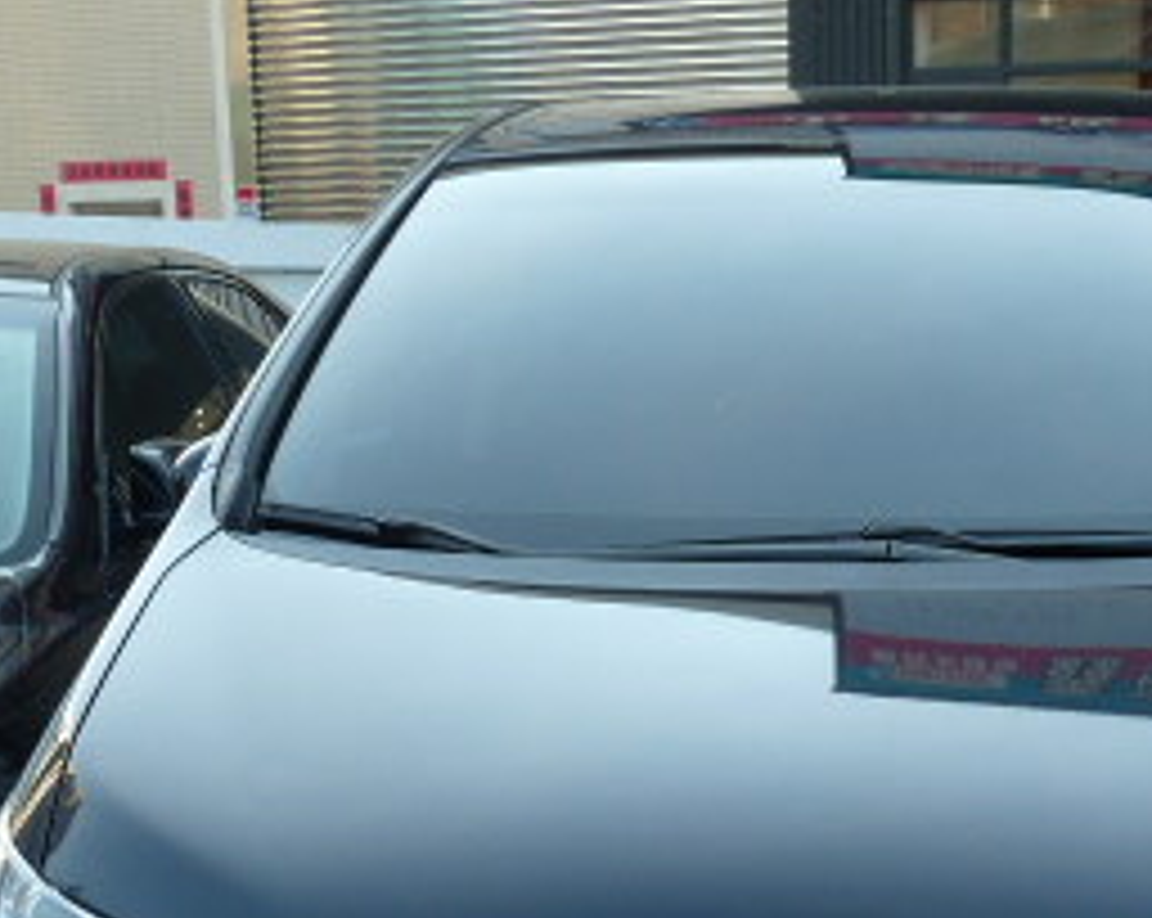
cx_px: 824
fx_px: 2247
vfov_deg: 22.0
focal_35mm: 66
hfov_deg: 28.4
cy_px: 968
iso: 100
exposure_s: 1/125
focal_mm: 4.8
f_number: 4
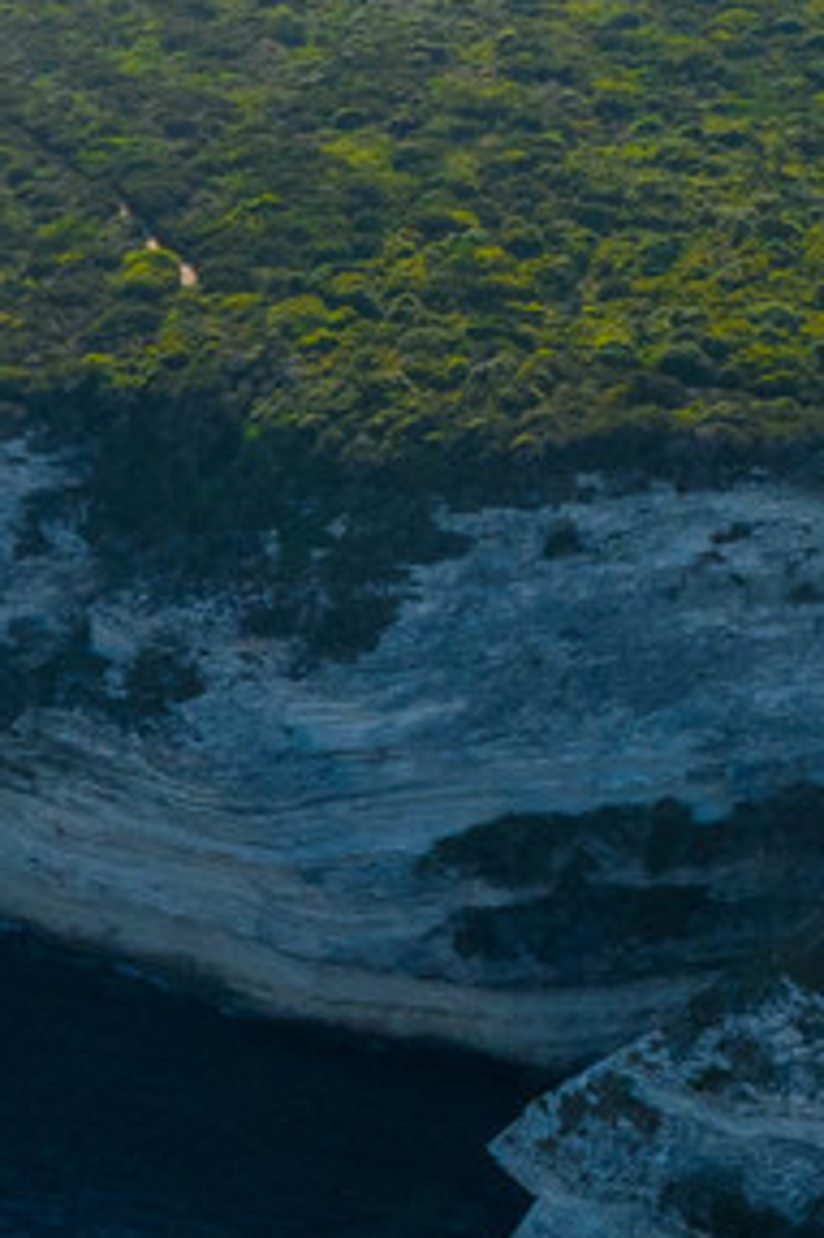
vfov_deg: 14.6
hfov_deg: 8.9
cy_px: 1117
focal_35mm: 139
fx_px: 4778
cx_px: -1178
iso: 100
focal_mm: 12.3
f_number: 8
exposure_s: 1/400
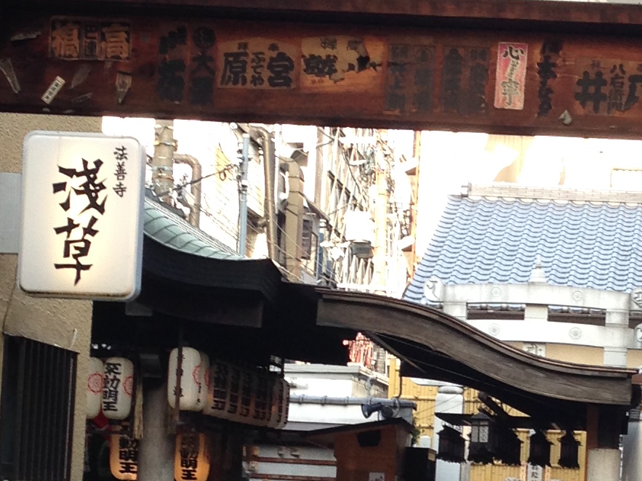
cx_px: 506
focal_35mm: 122
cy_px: 441
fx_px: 2262
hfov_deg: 16.0
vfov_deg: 12.1
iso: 50
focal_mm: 4.12
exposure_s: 1/136
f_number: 2.4
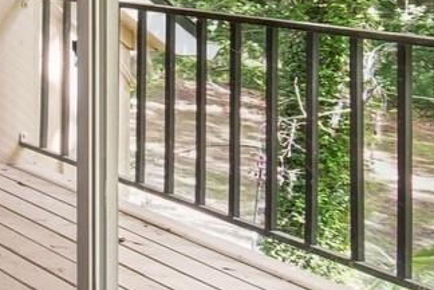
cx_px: -609
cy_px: -93
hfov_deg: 15.1
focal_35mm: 74
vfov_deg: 17.3
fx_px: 892
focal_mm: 10
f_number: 8
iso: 200
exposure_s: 1/2.5
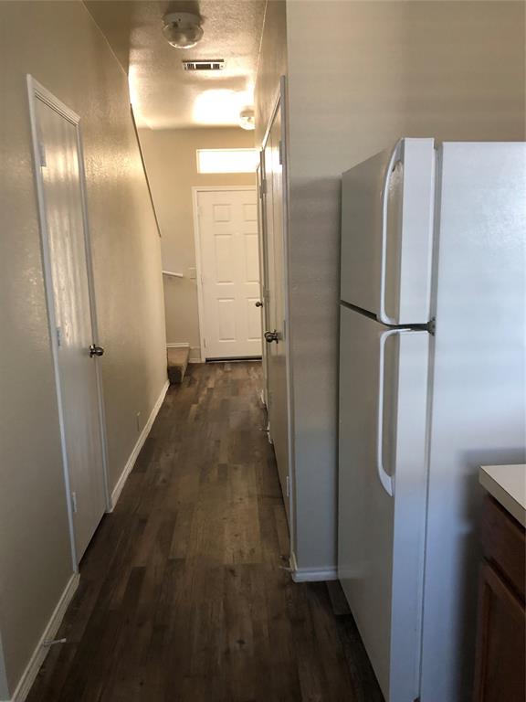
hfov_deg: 49.7
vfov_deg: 63.4
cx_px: 263
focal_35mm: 28
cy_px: 351
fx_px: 567
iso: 64
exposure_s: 1/15
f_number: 1.8
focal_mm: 3.99
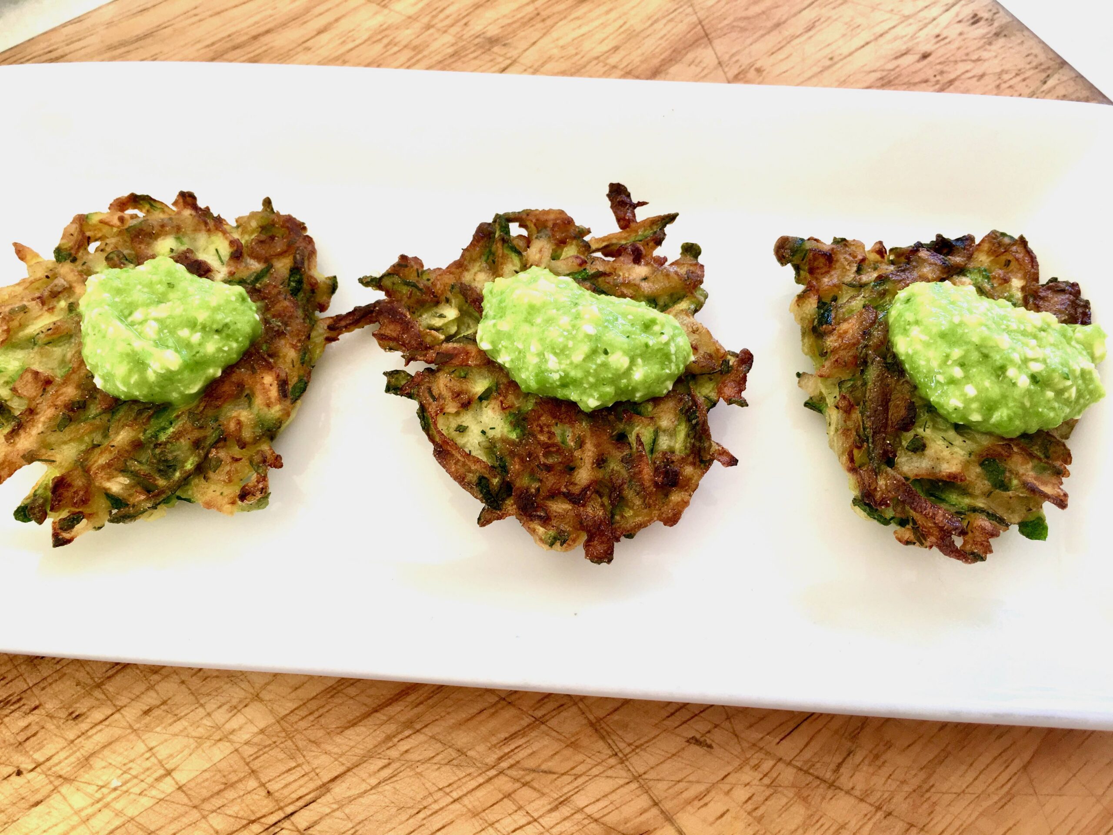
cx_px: 556
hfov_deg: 61.7
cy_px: 418
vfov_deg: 48.2
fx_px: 932
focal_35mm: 29
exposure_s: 1/120
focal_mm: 4.15
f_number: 2.2
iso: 32
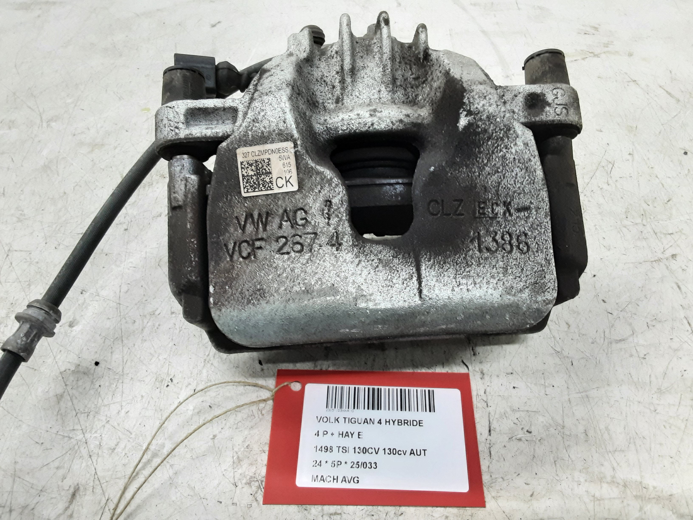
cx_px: 346
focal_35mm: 27
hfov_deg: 65.3
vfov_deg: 51.4
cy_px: 260
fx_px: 541
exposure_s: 1/50
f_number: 1.9
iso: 160
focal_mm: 2.91
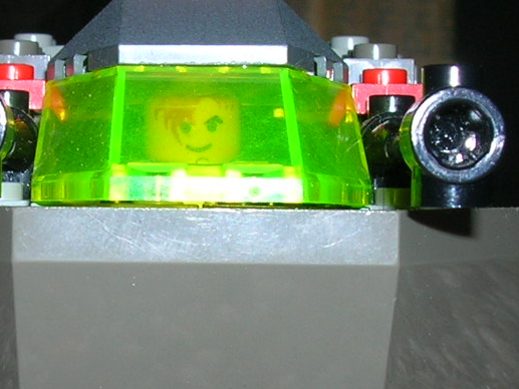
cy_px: 250
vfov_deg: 11.4
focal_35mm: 130
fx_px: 1950
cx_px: 160
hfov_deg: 15.1
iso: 50
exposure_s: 1/60.1
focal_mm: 7
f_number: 5.2
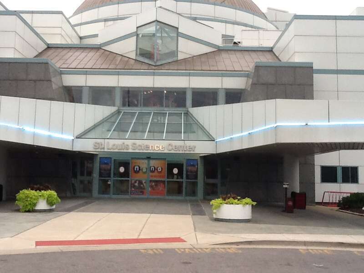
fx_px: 336
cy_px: 136
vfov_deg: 44.2
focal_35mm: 32
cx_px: 182
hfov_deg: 56.8
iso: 80
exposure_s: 1/40
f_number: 2.4
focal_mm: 2.03
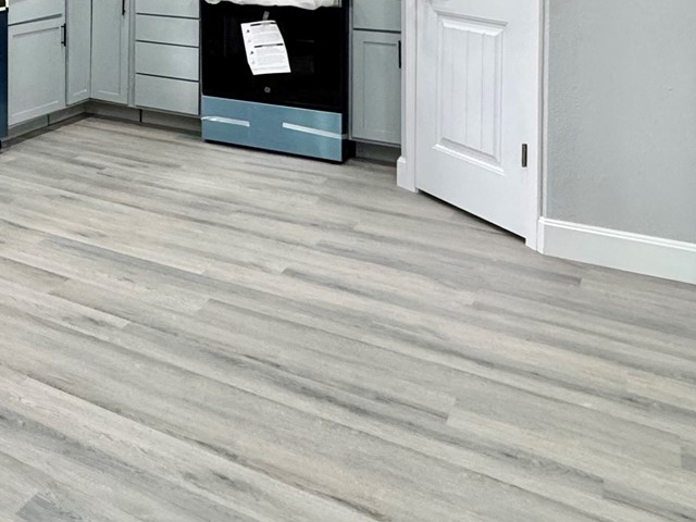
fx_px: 844
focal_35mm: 42
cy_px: -65
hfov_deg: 39.0
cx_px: -17
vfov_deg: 30.4
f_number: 2.2
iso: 250
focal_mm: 2.22
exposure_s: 1/120
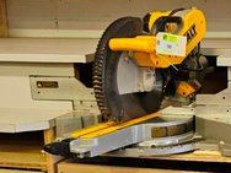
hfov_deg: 24.4
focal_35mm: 77
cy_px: 142
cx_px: 221
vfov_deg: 18.9
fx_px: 514
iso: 320
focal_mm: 5.4
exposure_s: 1/120
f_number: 1.8
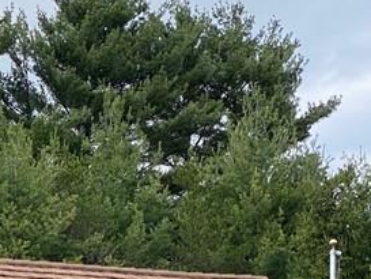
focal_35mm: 195
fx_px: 2091
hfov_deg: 9.9
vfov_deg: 7.5
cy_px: 450
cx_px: -136
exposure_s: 1/410
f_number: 2
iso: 20
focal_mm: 6
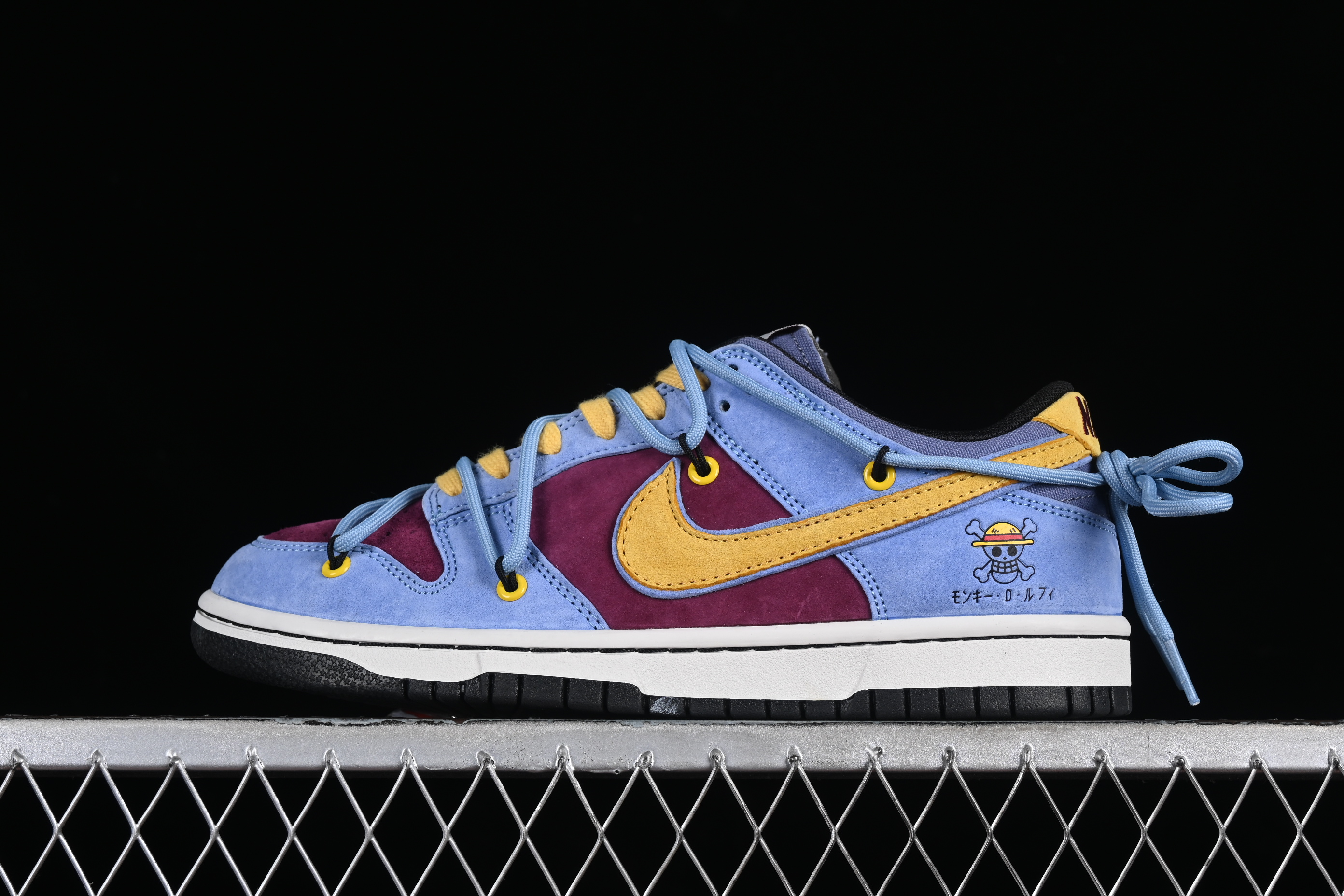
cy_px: 448
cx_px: 672
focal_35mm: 75
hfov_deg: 27.0
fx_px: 2800
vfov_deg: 18.2
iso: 160
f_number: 8
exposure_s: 1/80
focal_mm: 50
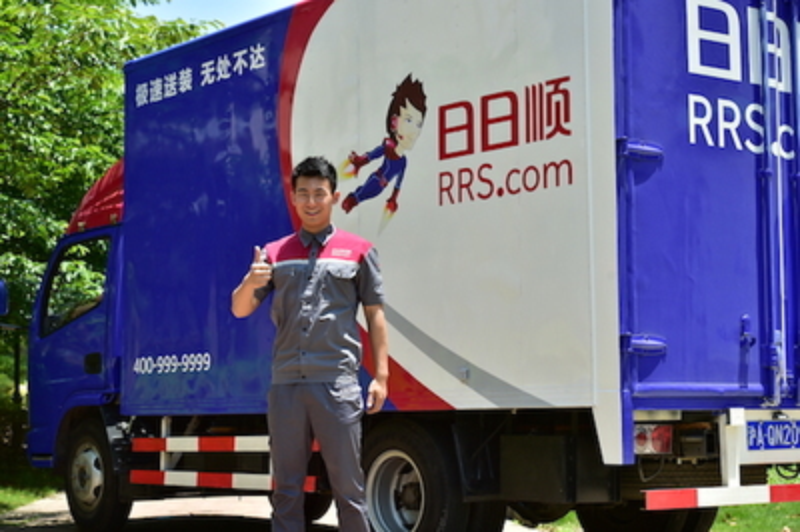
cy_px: 266
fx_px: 1554
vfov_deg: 19.4
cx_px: 400
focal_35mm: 70
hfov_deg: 28.9
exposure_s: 1/1000
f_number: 6.3
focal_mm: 70
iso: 320
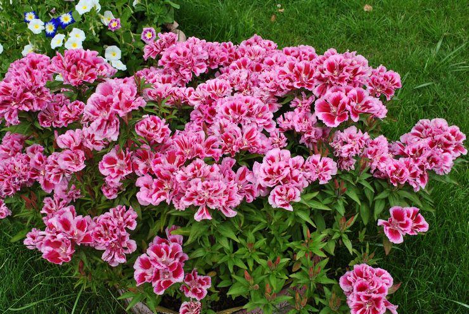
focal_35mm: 44
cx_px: 234
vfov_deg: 30.9
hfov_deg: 44.9
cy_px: 157
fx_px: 567
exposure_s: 1/160
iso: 200
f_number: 9
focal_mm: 29
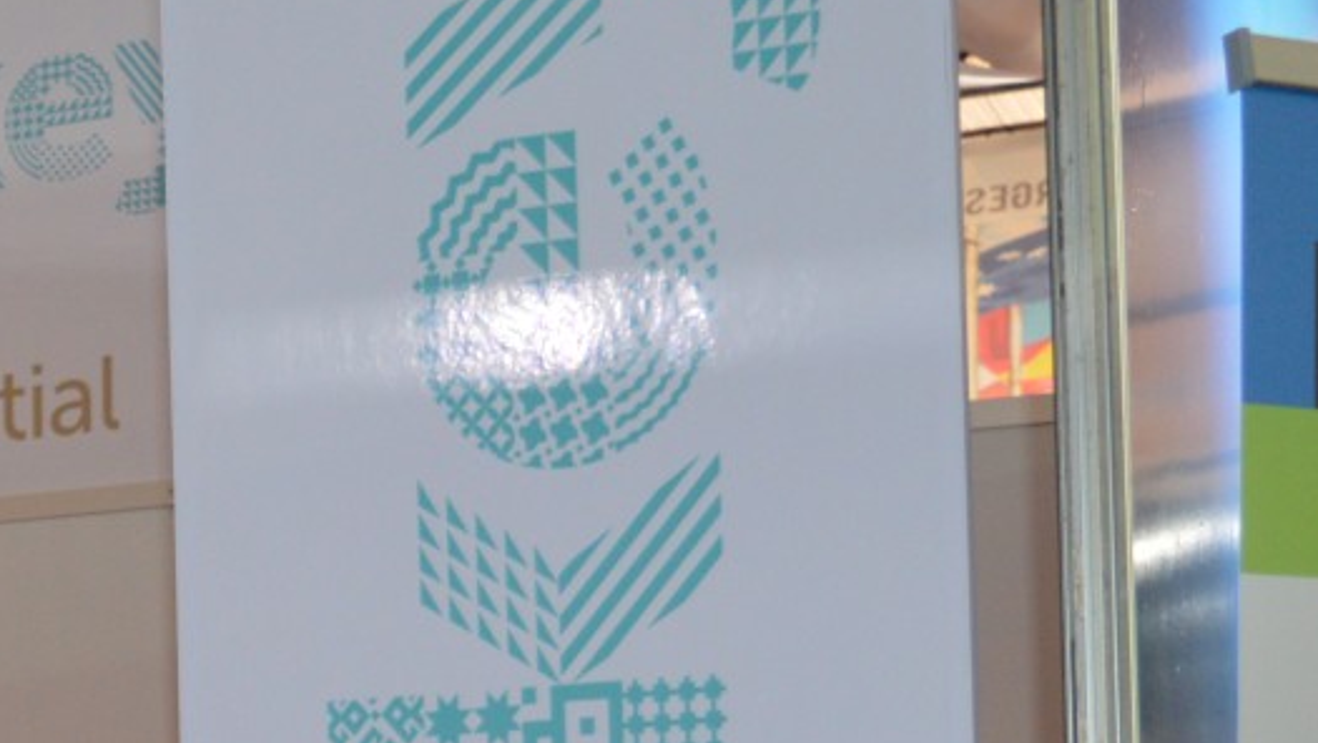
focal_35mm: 112
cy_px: 1042
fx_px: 3903
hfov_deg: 17.8
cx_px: -437
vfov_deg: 10.6
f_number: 3.8
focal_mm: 23
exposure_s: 1/60
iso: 640
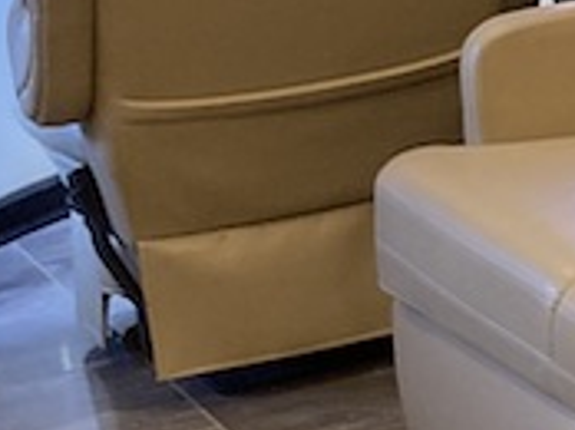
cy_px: -60
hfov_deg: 9.9
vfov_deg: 9.1
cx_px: 1606
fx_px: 2671
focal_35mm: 161
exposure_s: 1/60
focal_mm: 3.99
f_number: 1.8
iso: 125
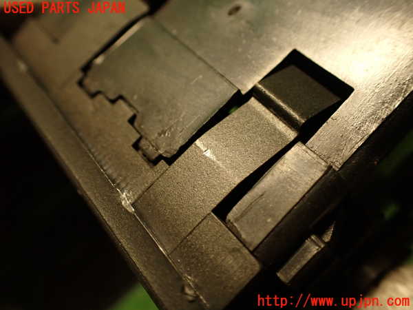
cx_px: 206
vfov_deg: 44.2
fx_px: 382
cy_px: 155
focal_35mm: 32
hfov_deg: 56.8
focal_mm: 5.79
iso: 320
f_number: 2.4
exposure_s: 1/30
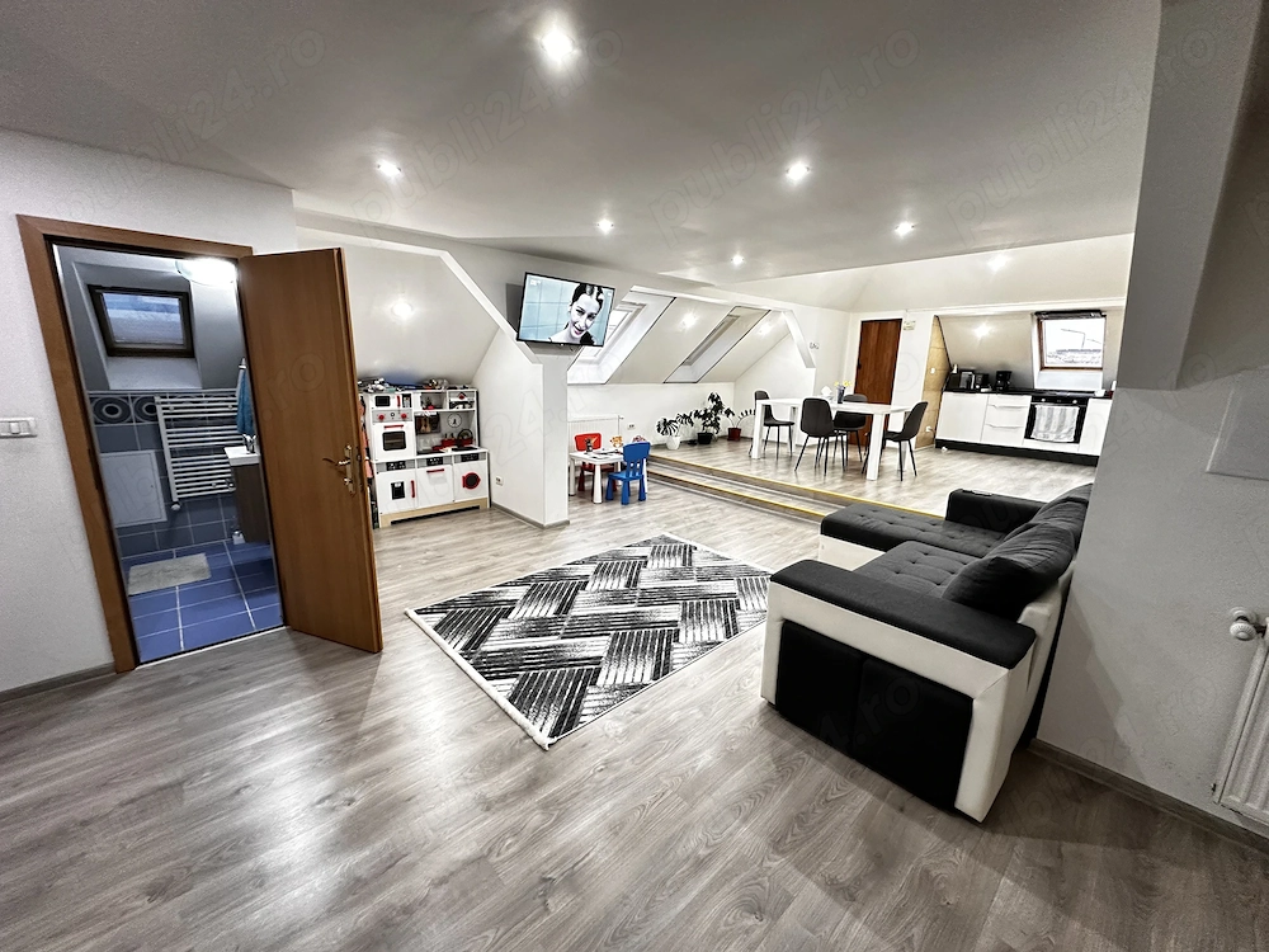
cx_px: 634
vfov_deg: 85.7
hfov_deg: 102.1
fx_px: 513
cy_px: 476
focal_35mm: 14
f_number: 2.2
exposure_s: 1/50
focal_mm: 2.22
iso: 500
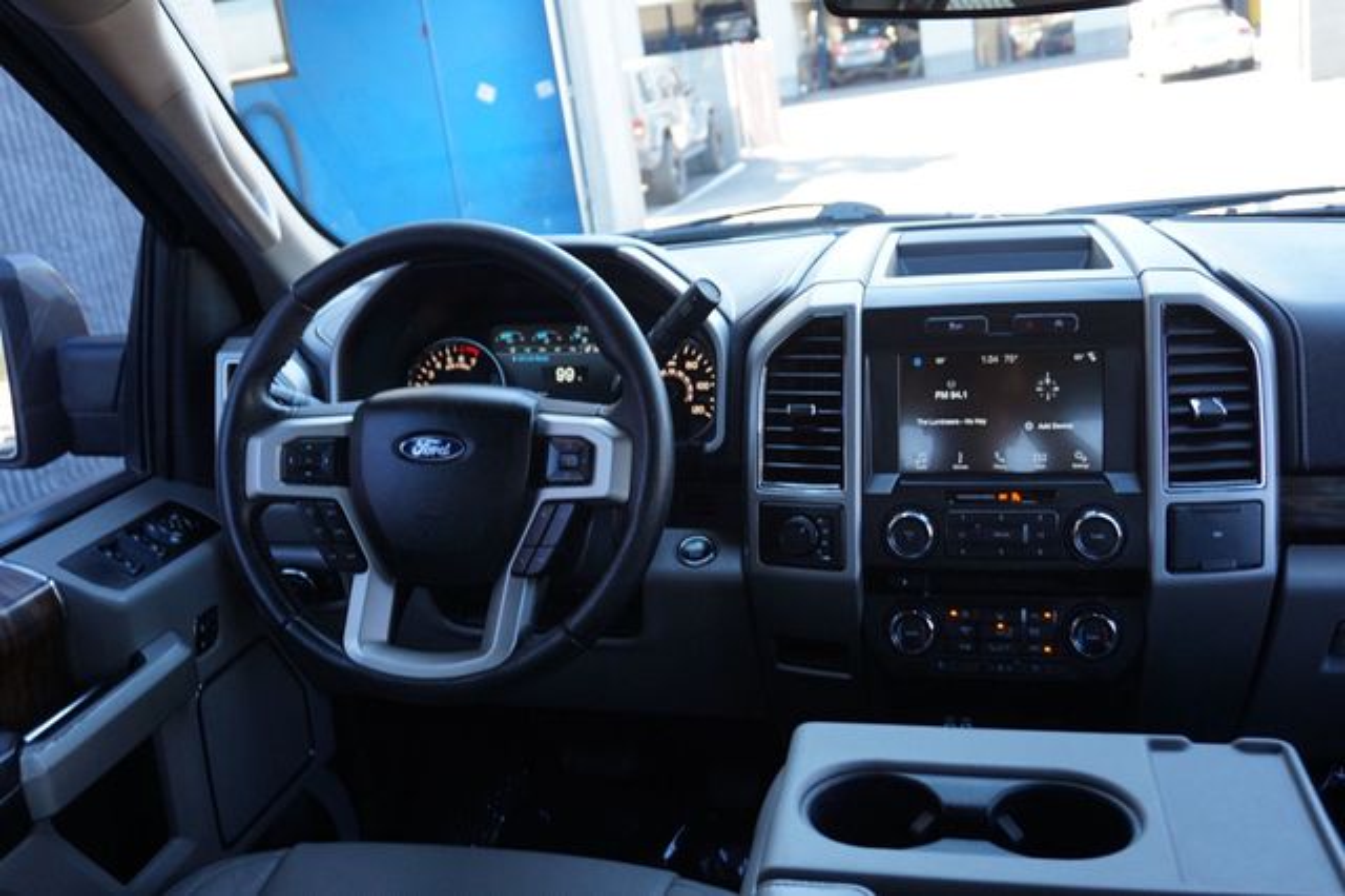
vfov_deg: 38.3
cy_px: 448
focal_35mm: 34
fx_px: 1288
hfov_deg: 55.1
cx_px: 672
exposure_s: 1/60
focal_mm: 23
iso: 500
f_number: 4
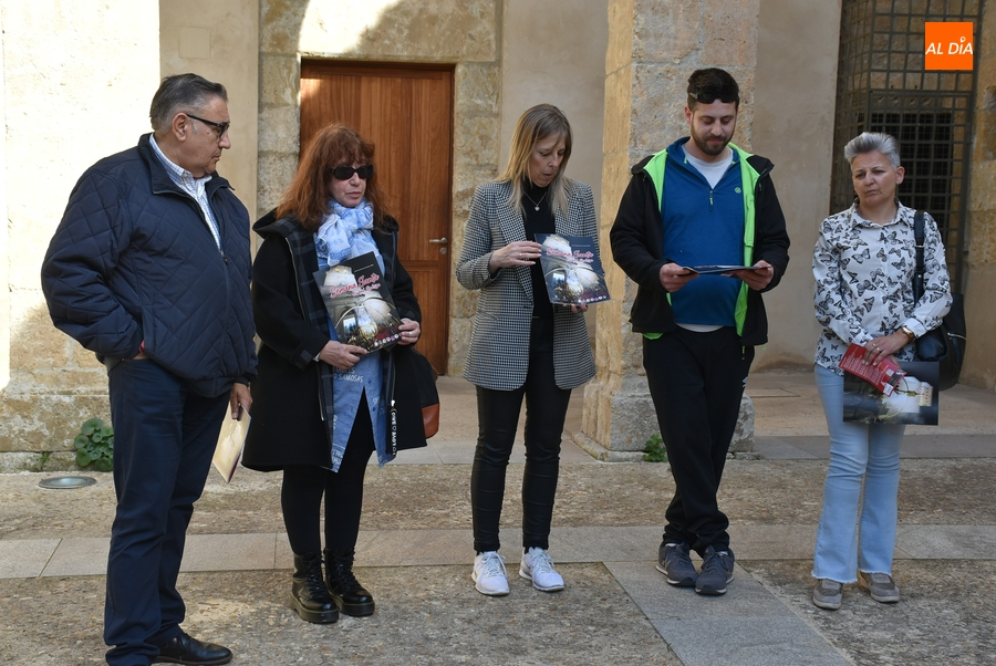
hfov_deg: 37.8
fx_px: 1454
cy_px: 333
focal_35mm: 52
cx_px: 498
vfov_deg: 25.8
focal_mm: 35
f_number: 7.1
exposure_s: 1/200
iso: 400
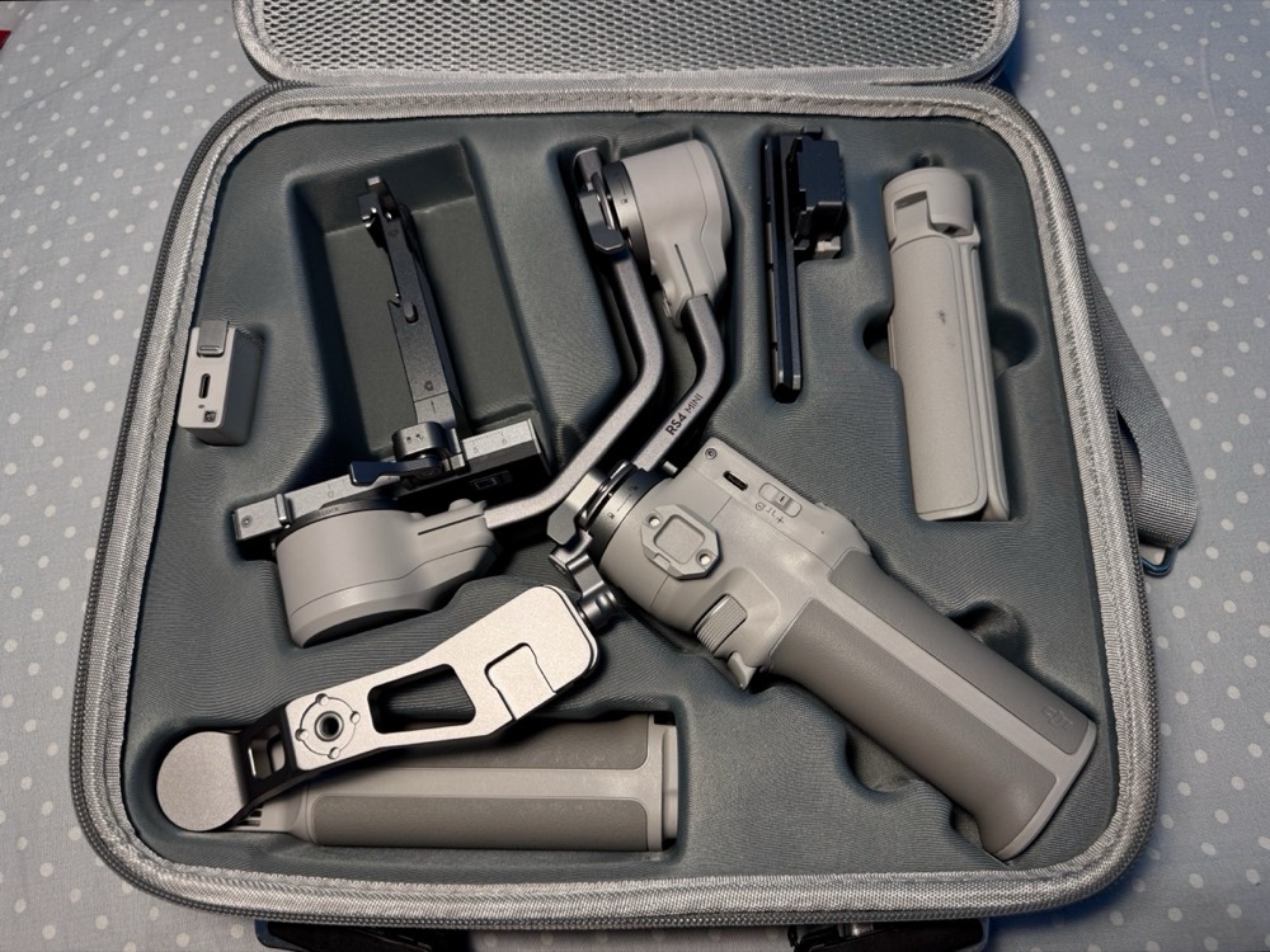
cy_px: 476
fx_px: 881
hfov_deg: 71.6
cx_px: 635
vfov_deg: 56.8
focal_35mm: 24
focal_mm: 6.76
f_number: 1.78
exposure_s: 1/100
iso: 80
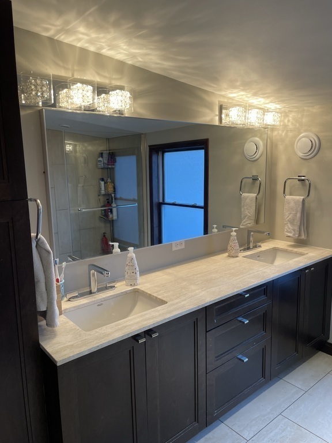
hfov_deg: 53.1
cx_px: 166
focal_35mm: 26
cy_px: 222
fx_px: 332
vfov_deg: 67.3
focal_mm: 4.2
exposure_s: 1/60
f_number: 1.6
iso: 64
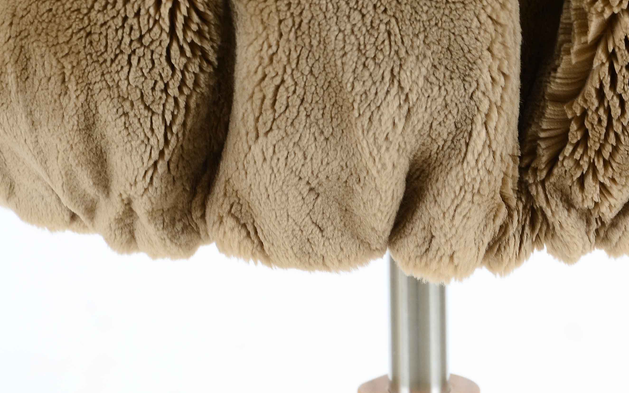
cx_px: 410
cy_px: 30
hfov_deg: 7.0
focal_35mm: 298
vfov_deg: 4.4
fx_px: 5107
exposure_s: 1/80
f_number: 7.1
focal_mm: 105
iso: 160
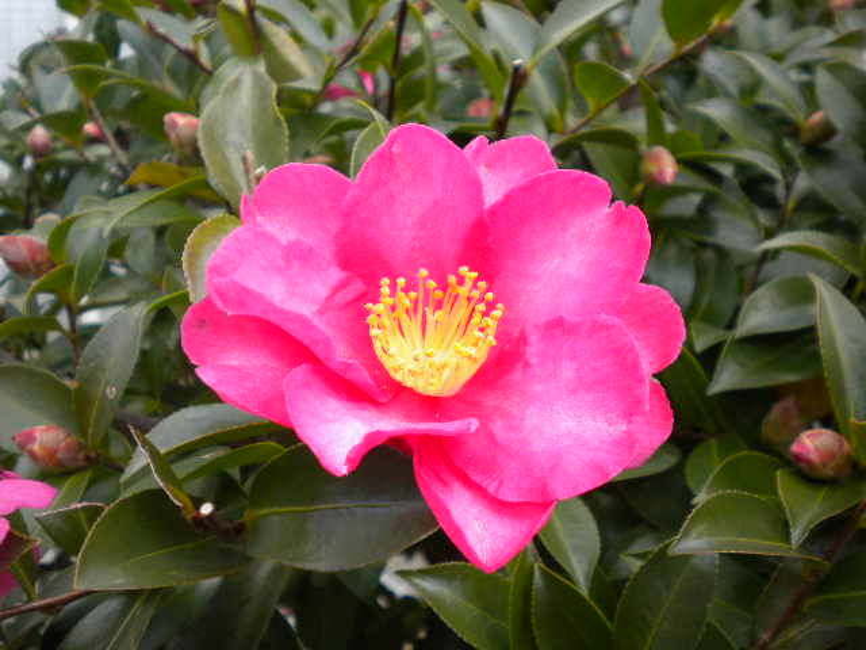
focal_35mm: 41
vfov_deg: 35.1
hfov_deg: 45.8
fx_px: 1026
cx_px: 433
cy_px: 325
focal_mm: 7.4
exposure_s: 1/447
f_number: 3.5
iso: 229
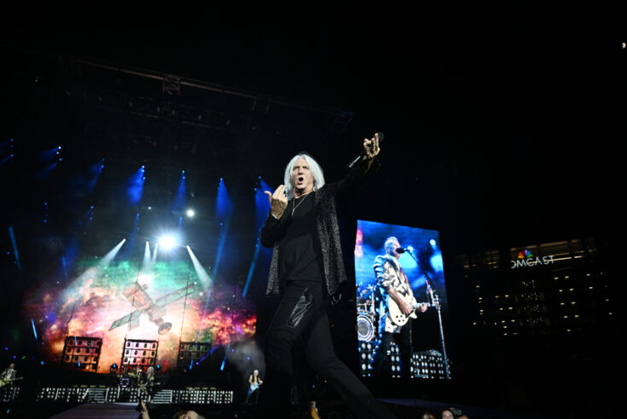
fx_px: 436
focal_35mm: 25
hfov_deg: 71.5
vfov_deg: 51.3
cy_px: 205
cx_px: 314
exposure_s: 1/4000
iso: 2500
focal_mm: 24
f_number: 2.8
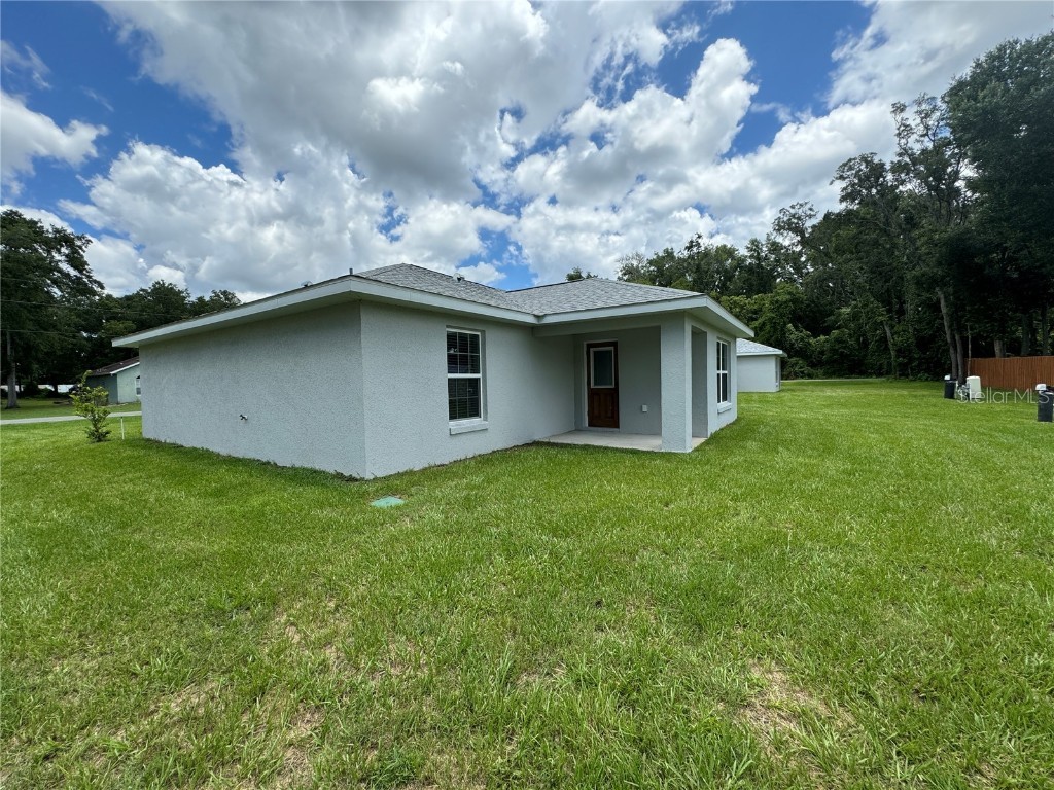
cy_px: 395
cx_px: 527
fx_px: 426
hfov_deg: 102.1
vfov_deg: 85.7
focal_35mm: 14
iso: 50
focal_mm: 2.22
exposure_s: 1/1063
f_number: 2.2
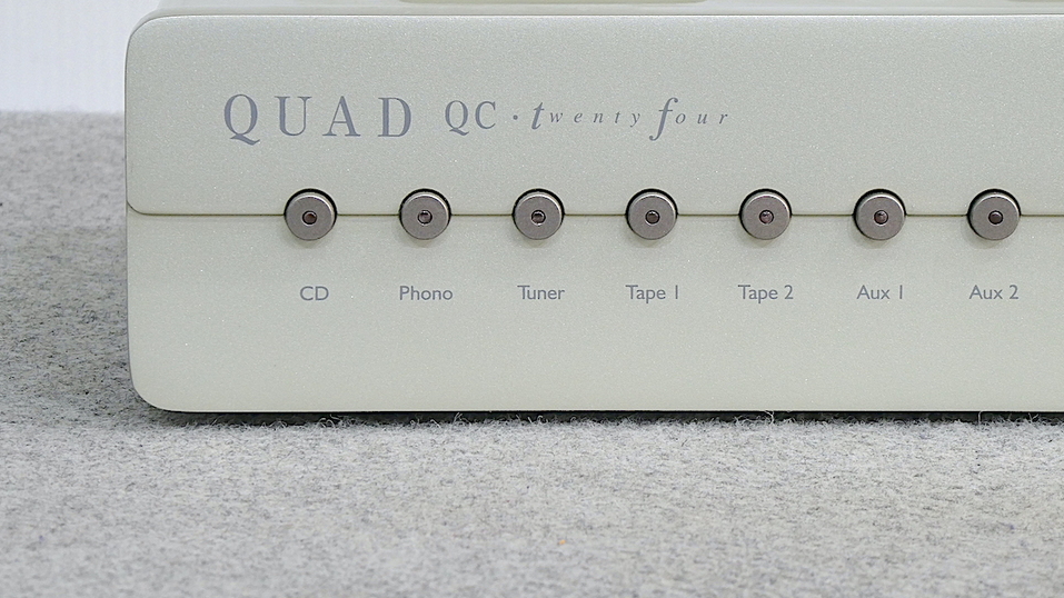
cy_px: 218
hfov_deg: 13.0
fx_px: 4655
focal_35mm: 165
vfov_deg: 7.4
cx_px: 531
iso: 200
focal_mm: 27.1
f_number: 5.4
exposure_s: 1/13
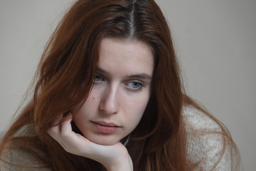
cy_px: 86
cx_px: 128
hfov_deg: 10.2
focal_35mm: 202
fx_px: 1440
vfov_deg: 6.8
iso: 3200
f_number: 5.6
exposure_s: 1/160
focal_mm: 135
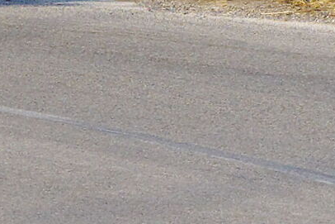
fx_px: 8908
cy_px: 7
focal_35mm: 957
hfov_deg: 2.2
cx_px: 551
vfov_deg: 1.4
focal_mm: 108
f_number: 9.5
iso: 400
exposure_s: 1/500
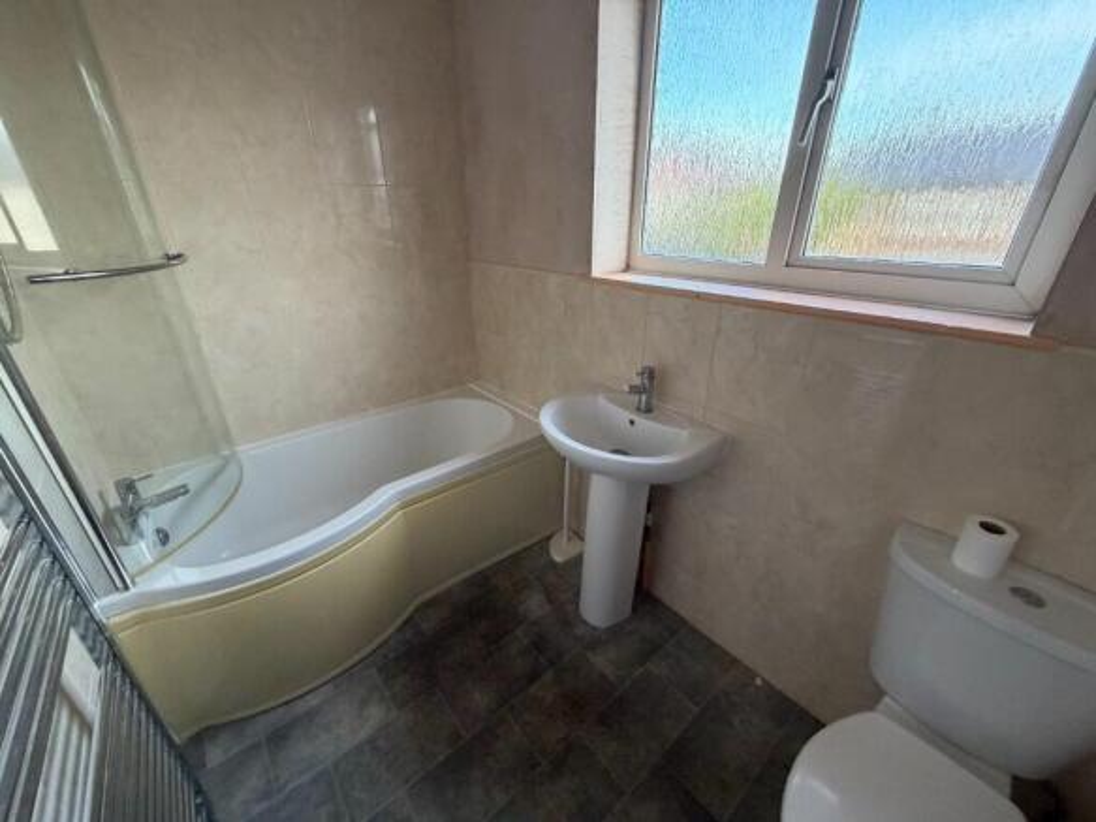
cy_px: 411
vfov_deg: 85.7
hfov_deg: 102.1
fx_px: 443
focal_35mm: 14
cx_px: 548
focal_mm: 2.22
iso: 320
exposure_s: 1/89
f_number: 2.2
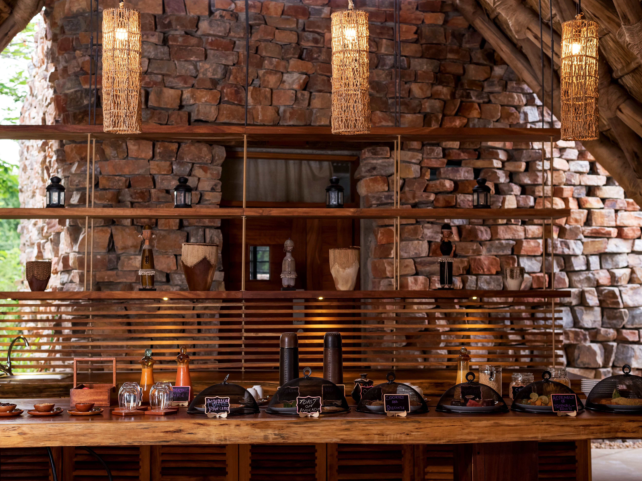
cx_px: 312
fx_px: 1020
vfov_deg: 26.6
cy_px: 244
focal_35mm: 55
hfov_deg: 34.9
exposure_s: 1/60
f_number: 4.5
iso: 500
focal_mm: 50
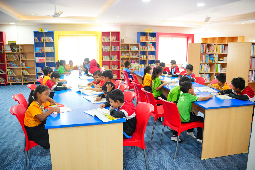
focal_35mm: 29
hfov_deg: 63.7
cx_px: 128
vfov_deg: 45.0
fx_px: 205
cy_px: 85
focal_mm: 29
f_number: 2.8
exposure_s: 1/90
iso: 1250
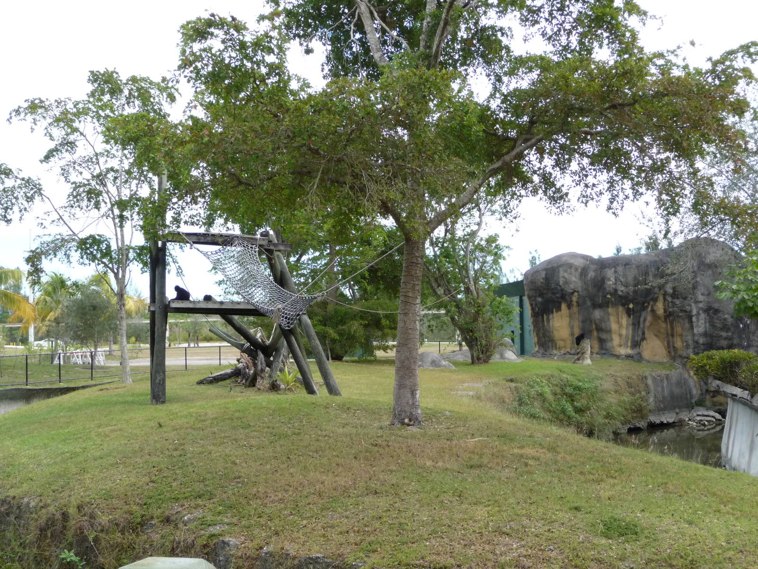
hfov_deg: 34.9
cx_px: 379
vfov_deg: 26.6
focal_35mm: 55
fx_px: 1204
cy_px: 284
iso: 250
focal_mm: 9.3
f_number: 4.3
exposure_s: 1/500
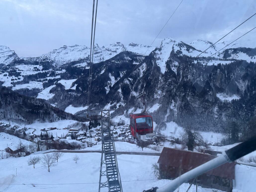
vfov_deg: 56.8
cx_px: 128
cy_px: 96
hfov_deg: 71.6
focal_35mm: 24
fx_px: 178
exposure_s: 1/121
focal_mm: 6.76
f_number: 1.78
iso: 50
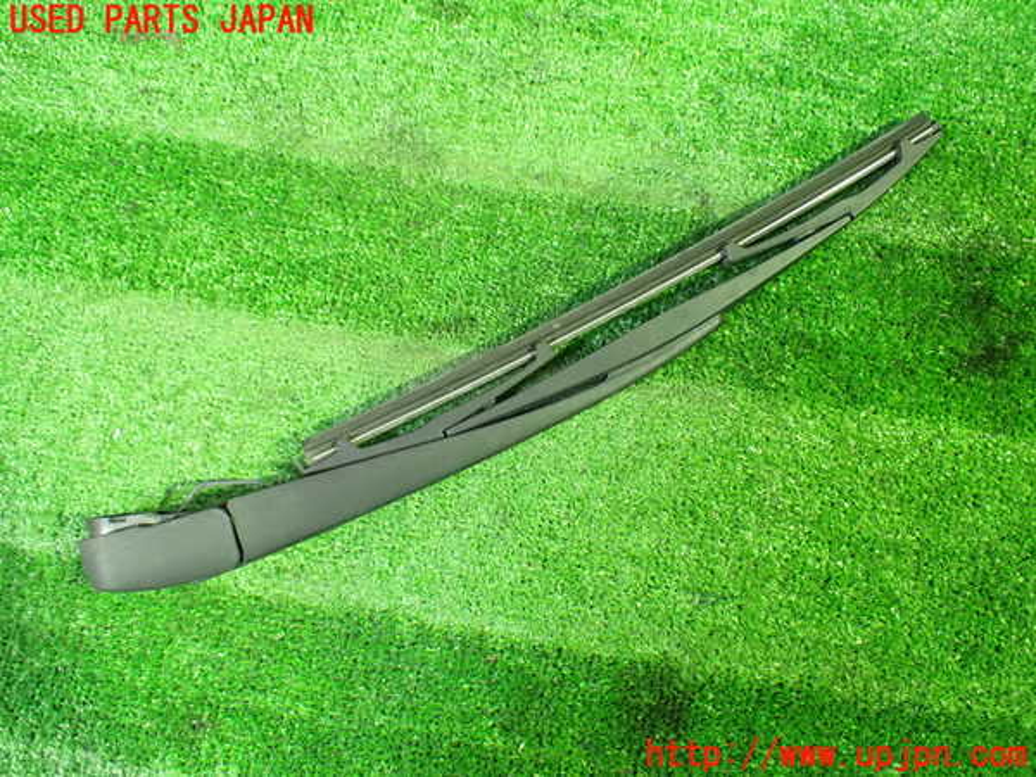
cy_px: 388
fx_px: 898
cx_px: 518
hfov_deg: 60.0
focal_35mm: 30
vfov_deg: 46.8
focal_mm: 5.4
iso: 1000
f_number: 2.3
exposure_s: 1/30
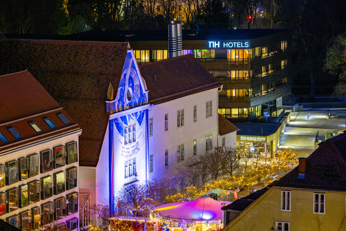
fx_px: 1643
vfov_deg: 8.0
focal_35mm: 171
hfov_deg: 12.0
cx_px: 173
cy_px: 116
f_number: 6.3
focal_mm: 171
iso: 400
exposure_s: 1/2
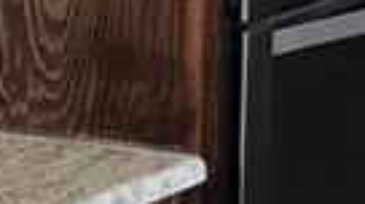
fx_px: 2223
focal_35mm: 230
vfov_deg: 5.0
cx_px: 1012
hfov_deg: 8.3
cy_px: -349
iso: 25
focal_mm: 3.99
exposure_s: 1/30
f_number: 1.8
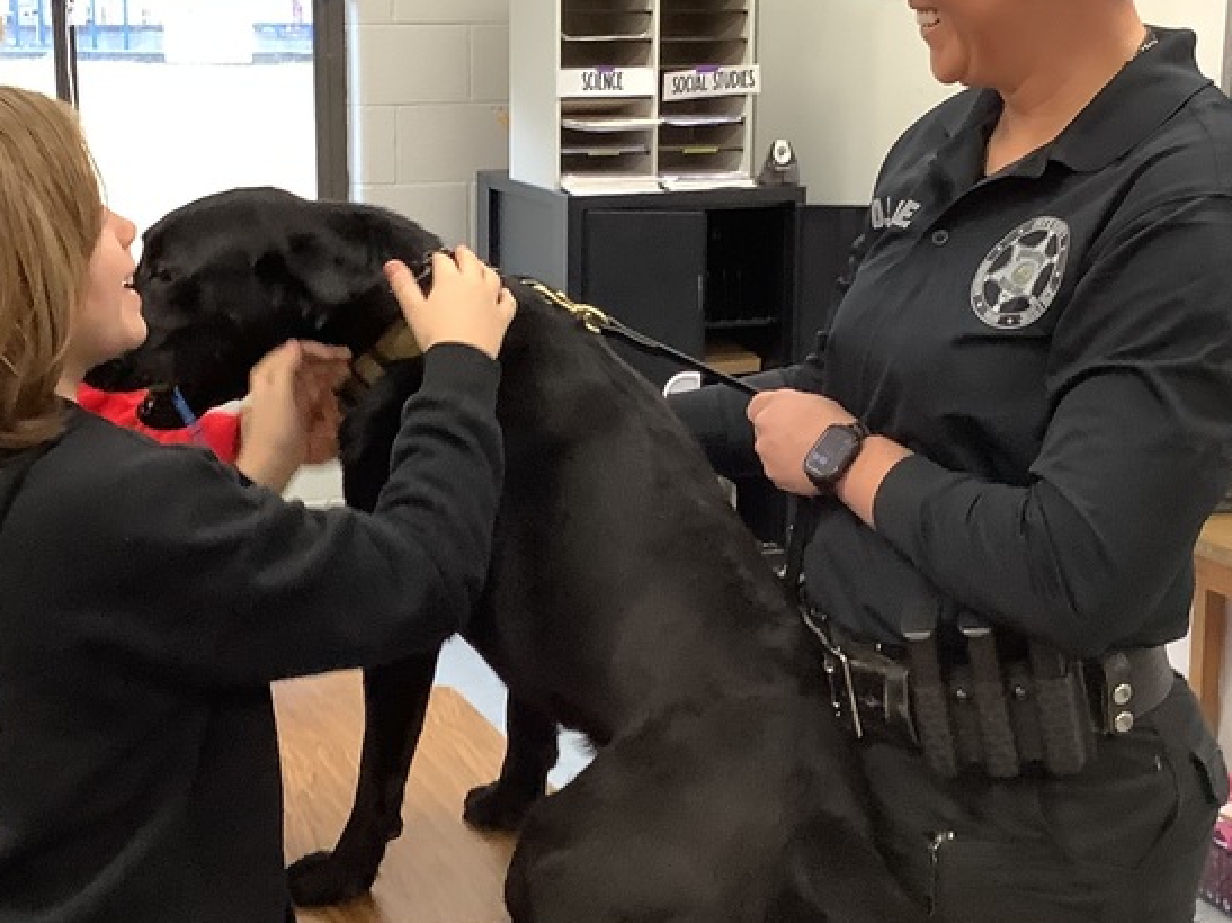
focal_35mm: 58
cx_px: 563
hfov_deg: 33.2
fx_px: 2064
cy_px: 412
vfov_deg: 25.2
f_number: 2.4
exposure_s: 1/60
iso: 200
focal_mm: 3.3
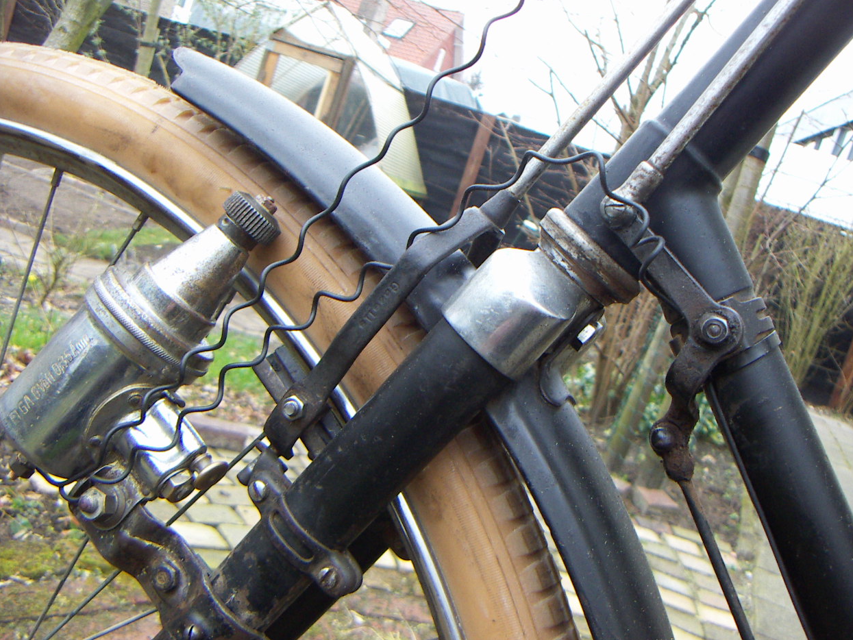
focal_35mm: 37
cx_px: 432
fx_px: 912
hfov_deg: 50.1
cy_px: 324
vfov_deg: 38.7
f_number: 2.8
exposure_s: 1/50
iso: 100
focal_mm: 4.7
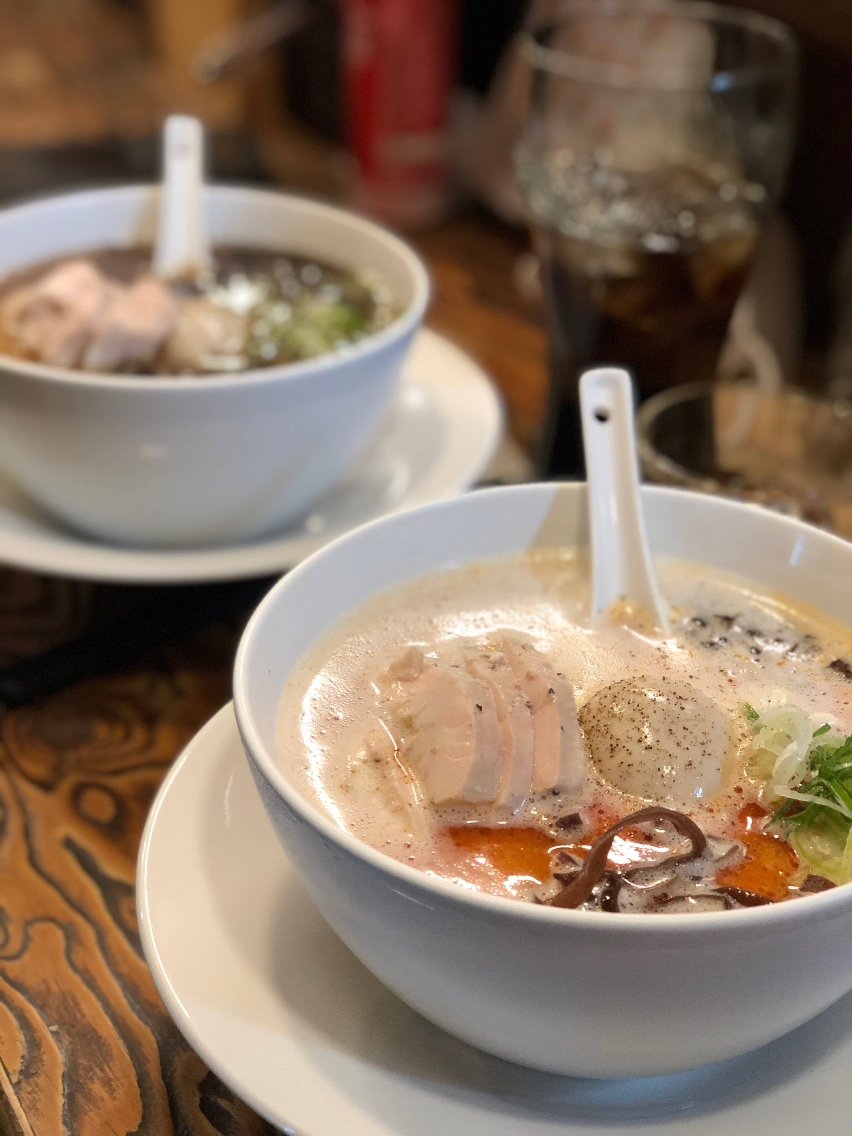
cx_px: 426
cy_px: 568
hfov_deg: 28.0
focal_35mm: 52
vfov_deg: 36.8
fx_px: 1706
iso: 125
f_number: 2.4
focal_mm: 6
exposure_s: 1/24
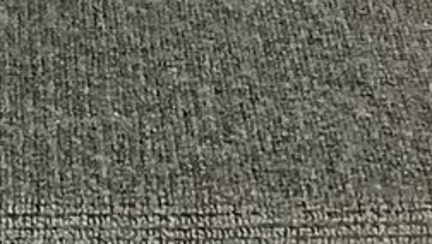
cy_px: -387
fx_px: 2326
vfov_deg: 5.7
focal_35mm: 203
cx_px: -40
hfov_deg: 10.5
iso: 250
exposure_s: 1/33
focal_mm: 3.3
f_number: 2.4
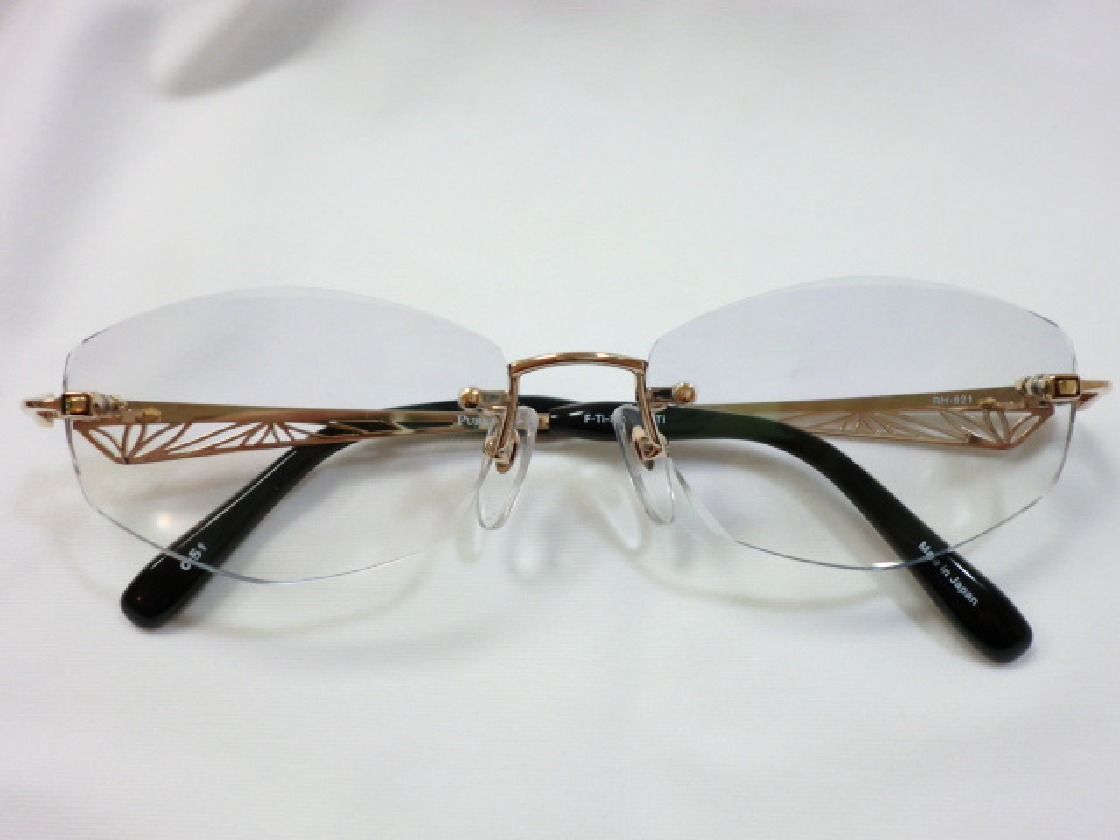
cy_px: 420
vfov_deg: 44.2
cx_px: 560
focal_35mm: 32
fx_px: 1035
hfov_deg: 56.8
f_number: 3.5
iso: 100
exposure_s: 1/60
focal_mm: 5.8
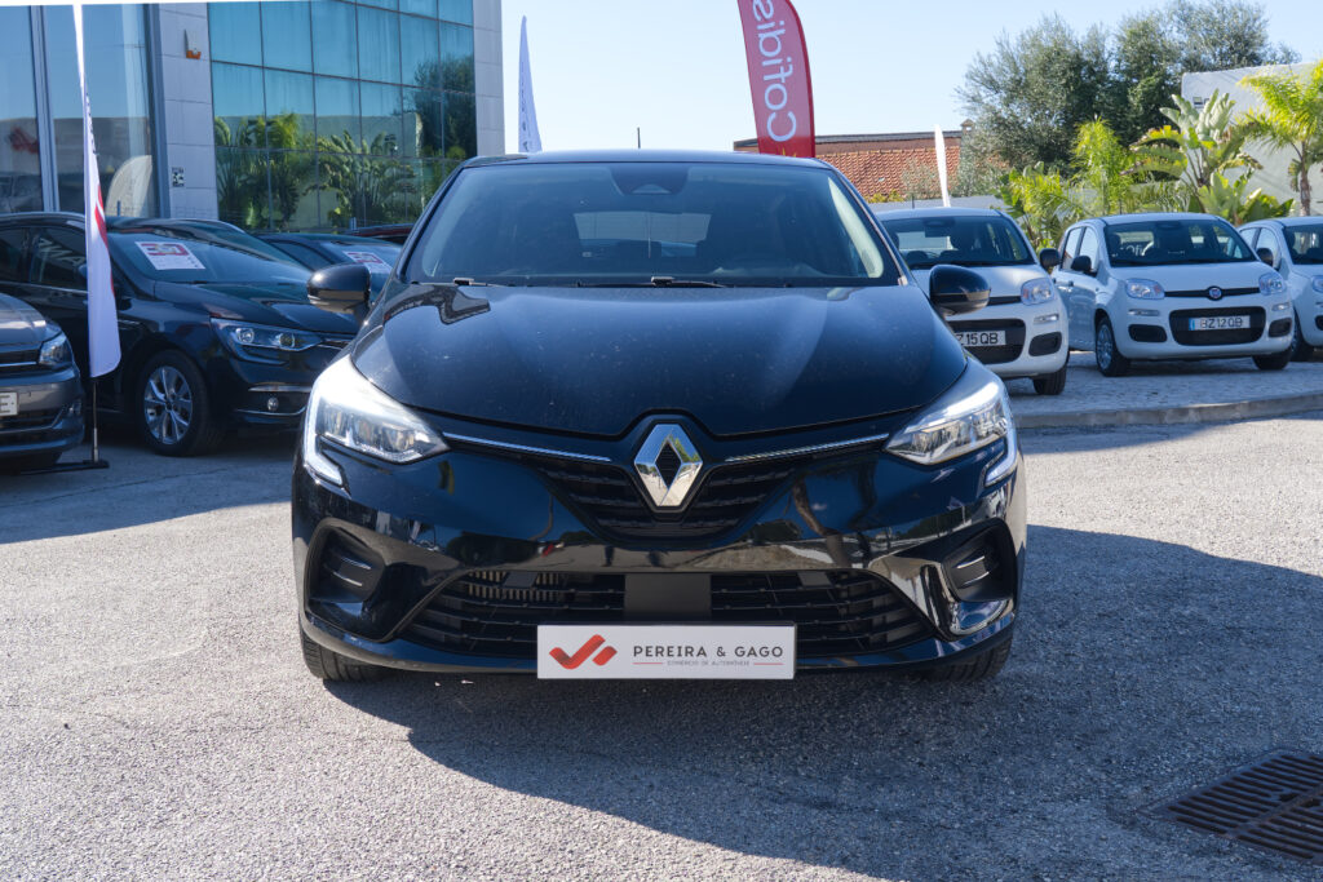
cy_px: 441
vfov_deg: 32.6
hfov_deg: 47.4
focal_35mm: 41
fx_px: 1507
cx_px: 662
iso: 160
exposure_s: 1/125
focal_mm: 27.1
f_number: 9
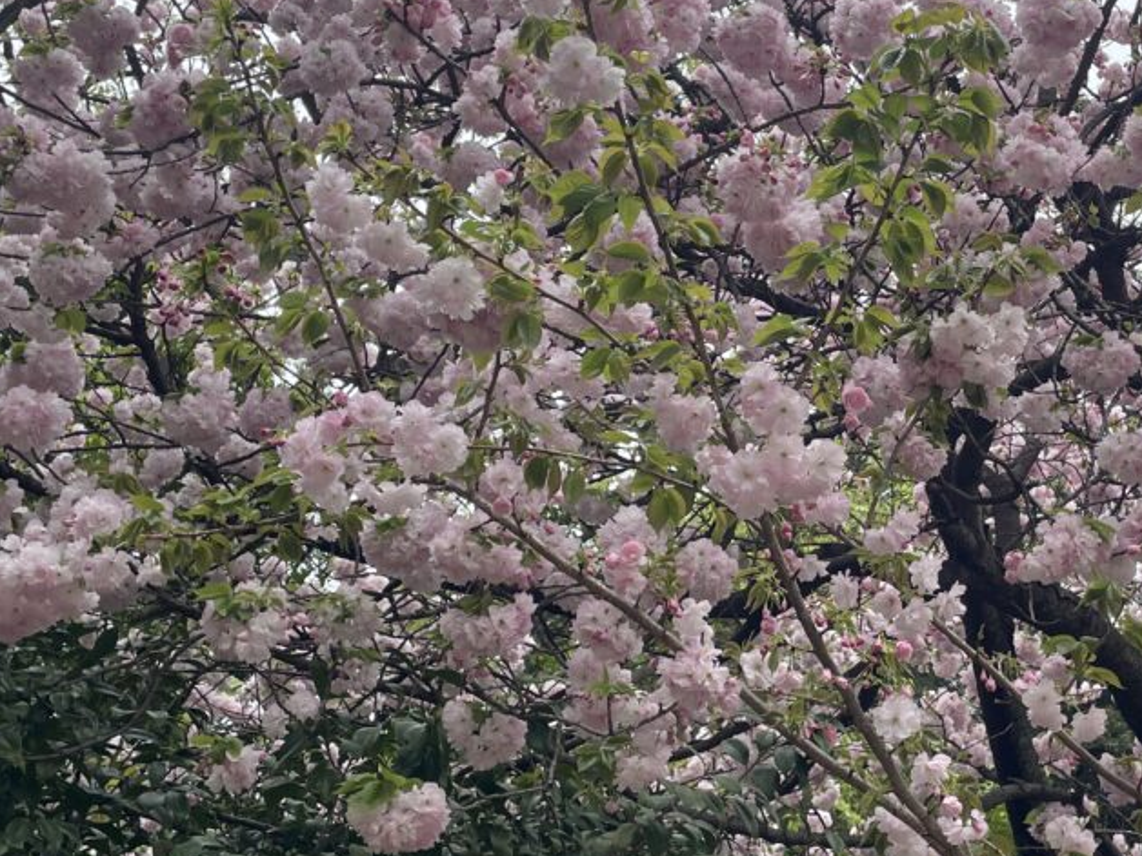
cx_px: 842
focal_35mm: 53
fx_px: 1748
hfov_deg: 35.4
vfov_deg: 27.4
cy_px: 329
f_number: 1.6
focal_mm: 4.2
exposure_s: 1/265
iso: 32
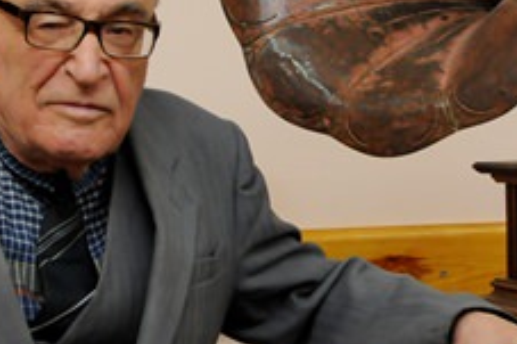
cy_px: 26
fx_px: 2066
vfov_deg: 9.5
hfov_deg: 14.2
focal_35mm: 144
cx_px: 330
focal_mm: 34
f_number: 6.3
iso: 1600
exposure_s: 1/100
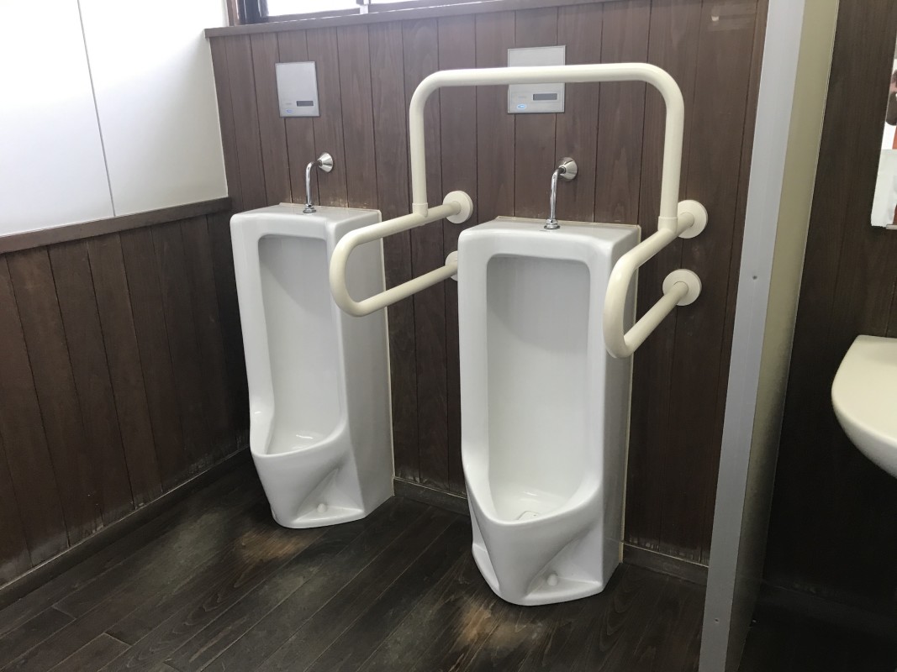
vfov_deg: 49.7
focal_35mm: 28
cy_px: 336
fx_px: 725
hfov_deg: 63.4
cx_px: 448
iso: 40
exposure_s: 1/17
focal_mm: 3.99
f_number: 1.8
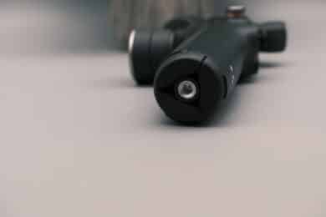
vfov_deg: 24.2
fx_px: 507
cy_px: 108
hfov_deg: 35.6
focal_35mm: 56
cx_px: 163
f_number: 5.6
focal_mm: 37.4
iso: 250
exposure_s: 1/110
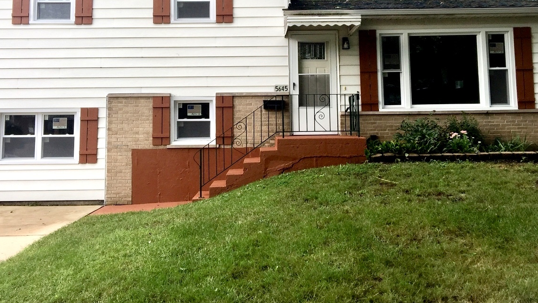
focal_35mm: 40
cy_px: 81
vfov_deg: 29.3
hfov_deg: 50.5
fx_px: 571
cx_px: 260
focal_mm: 4.15
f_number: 2.2
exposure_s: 1/356
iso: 32
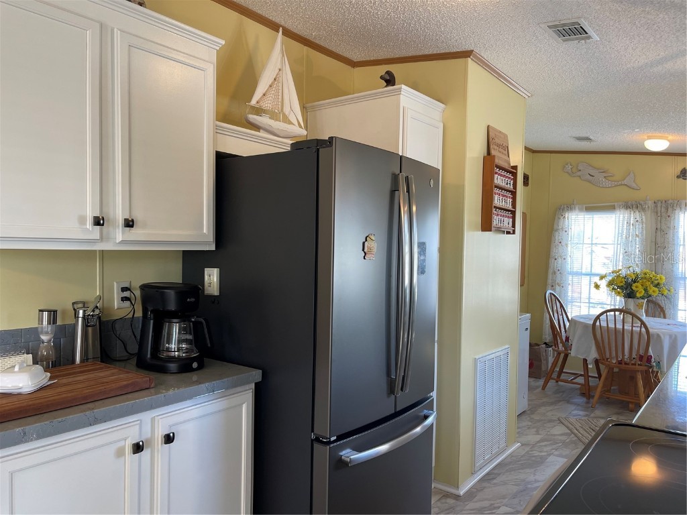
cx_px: 344
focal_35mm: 25
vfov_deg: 54.9
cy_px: 258
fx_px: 496
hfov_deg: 69.4
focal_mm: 5.1
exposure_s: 1/60
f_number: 1.6
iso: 80
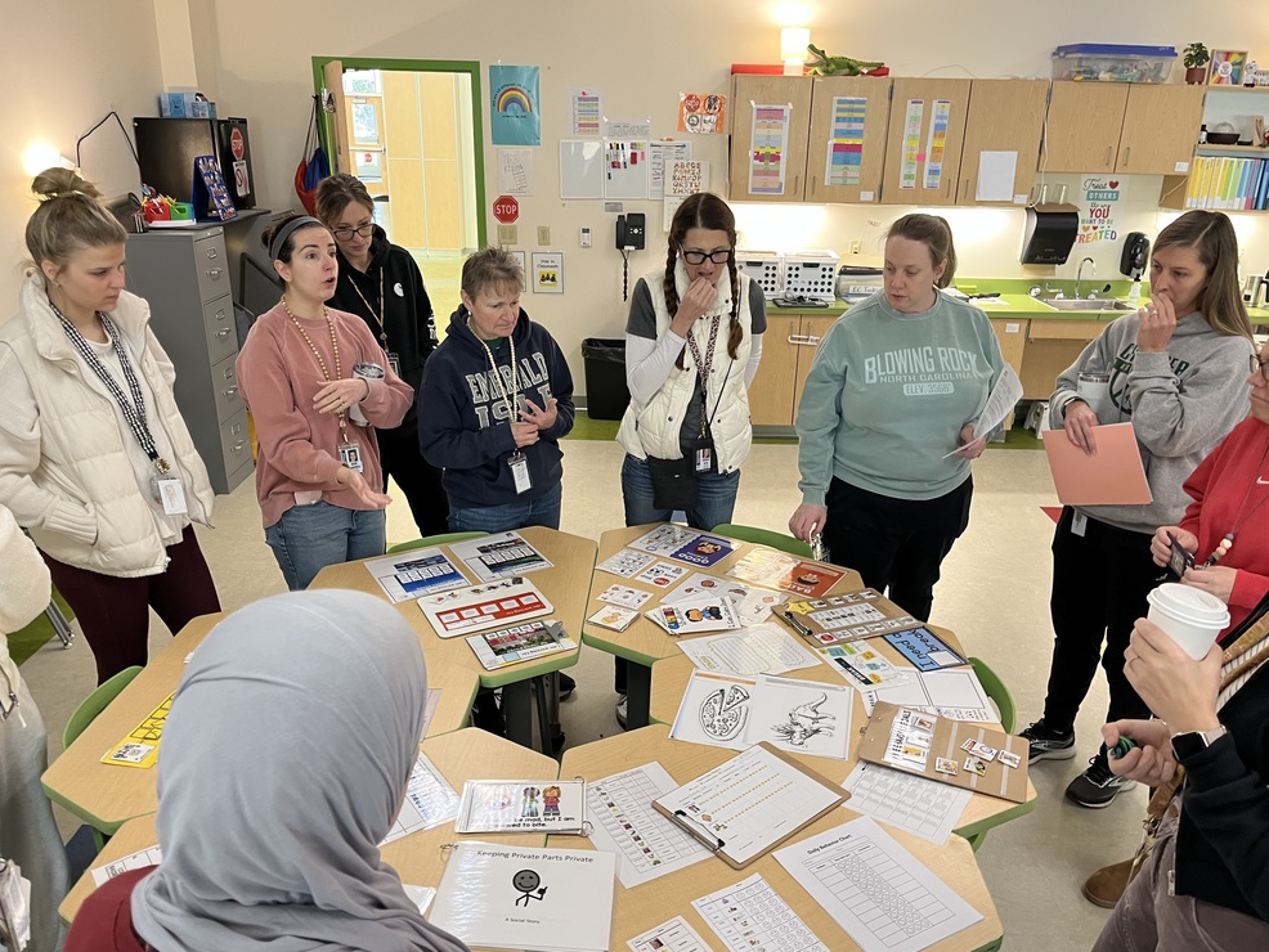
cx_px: 651
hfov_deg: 65.3
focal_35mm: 27
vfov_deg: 51.4
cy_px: 493
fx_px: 990
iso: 125
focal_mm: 5.1
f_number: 1.6
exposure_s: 1/60
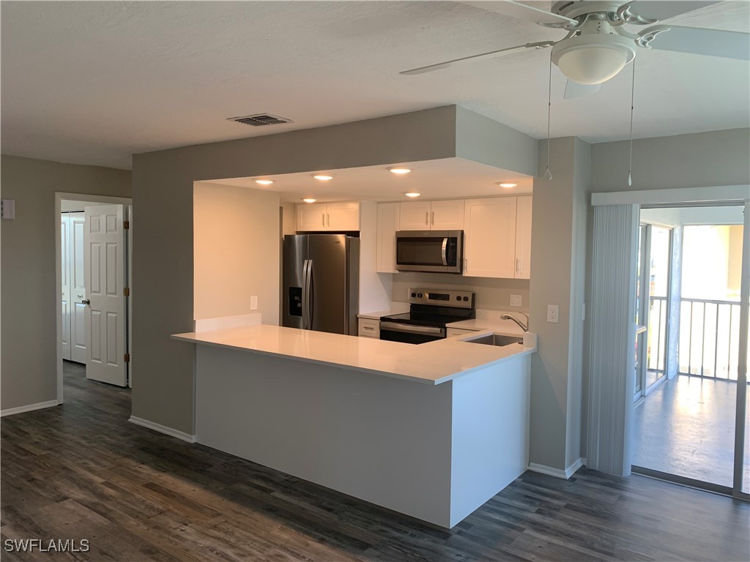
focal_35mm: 26
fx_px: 563
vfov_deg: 53.1
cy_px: 281
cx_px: 375
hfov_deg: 67.3
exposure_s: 1/120
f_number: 1.8
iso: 80
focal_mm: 4.25
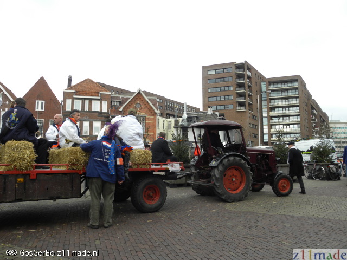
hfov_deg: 61.7
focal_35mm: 29
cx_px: 174
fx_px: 291
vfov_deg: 48.2
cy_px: 130
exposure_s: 1/174
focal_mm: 5.2
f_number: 3.5
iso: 64
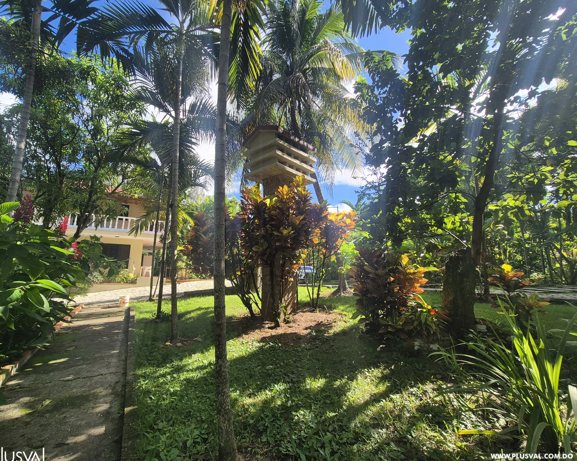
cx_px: 264
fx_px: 239
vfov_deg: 88.0
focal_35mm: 14
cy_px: 228
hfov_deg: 100.5
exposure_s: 1/800
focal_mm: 2.2
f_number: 2.2
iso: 50
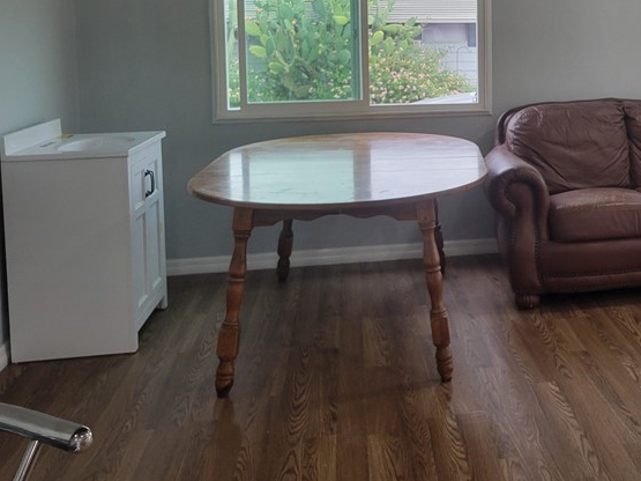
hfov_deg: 37.9
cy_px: 89
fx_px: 889
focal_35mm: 48
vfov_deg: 29.5
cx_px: 534
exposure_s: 1/120
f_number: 1.8
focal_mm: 5.4
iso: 125
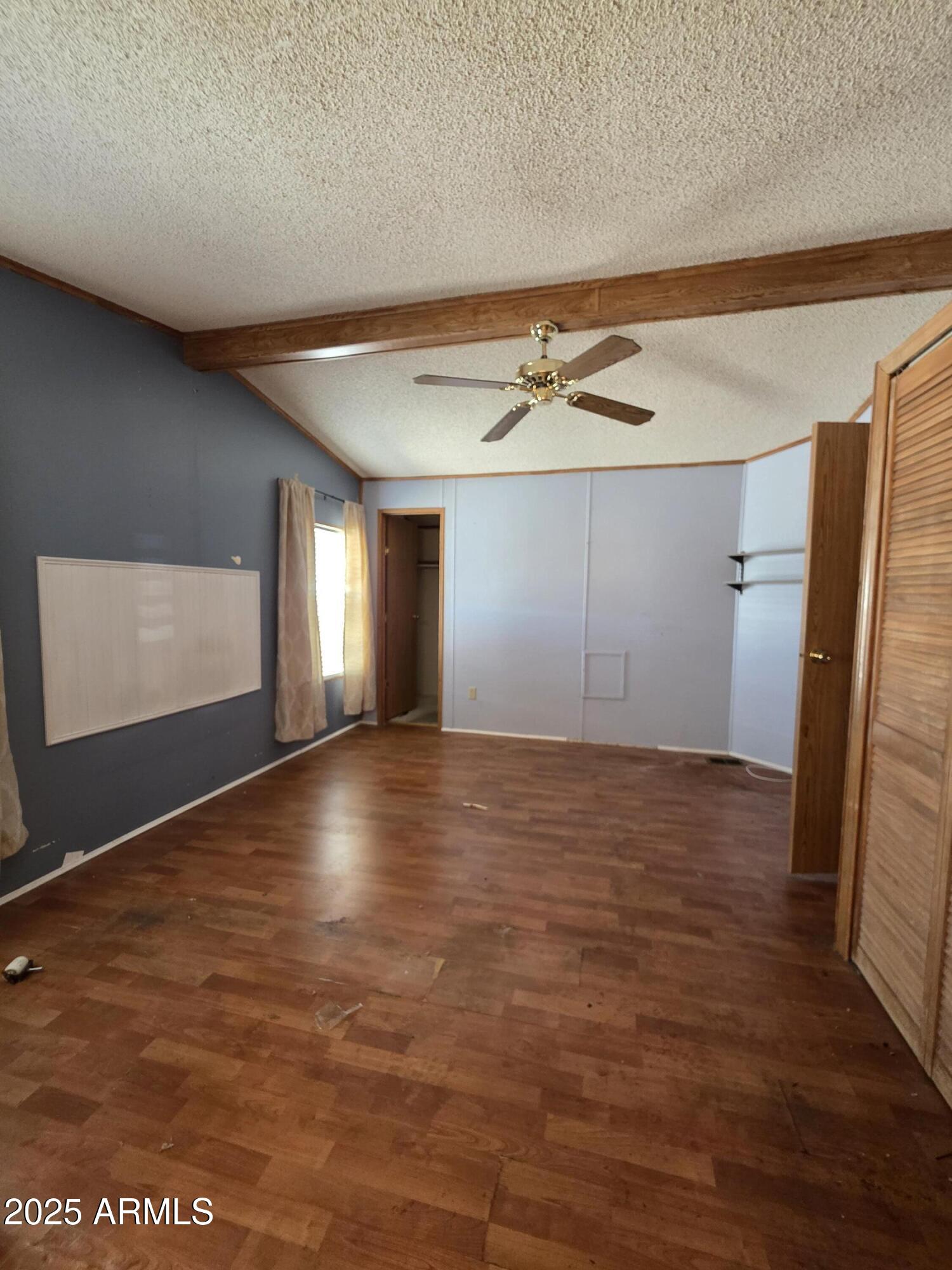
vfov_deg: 106.2
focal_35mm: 13
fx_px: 477
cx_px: 476
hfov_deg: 89.9
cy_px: 635
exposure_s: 1/60
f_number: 1.9
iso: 400
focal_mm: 2.2
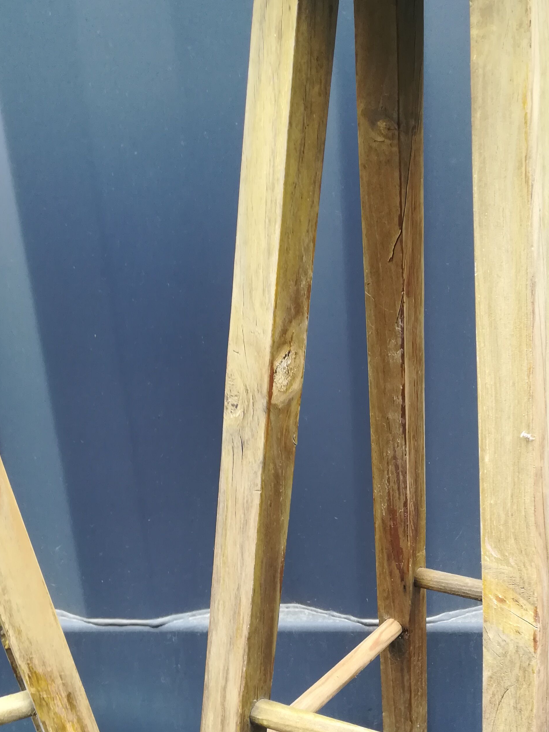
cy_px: 512
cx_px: 426
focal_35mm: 41
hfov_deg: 34.2
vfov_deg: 44.8
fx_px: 867
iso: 125
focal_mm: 3.83
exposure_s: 1/33.3
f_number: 2.2
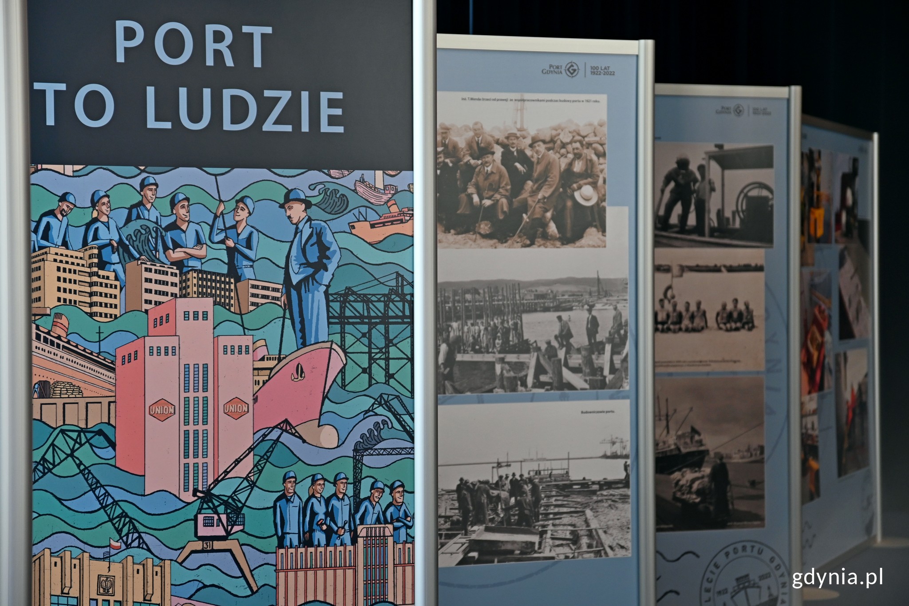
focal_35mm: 93
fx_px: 2348
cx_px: 454
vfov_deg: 14.7
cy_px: 303
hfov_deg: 21.9
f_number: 4
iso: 720
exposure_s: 1/100
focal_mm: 62
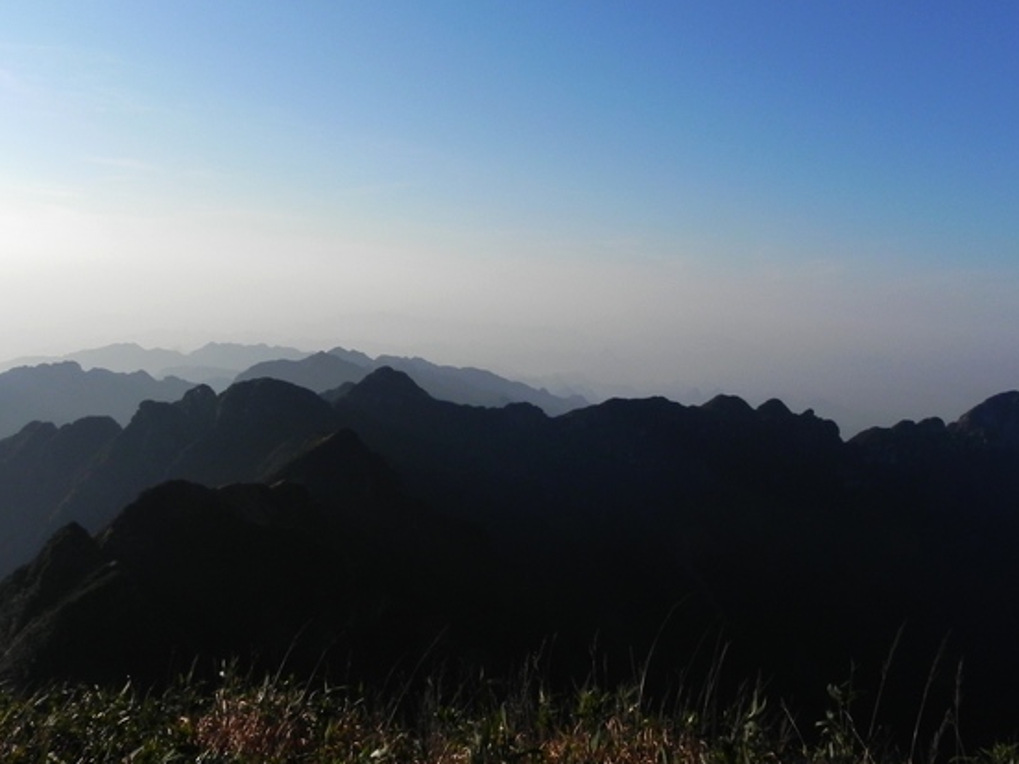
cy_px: 377
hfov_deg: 55.3
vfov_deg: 42.9
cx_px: 554
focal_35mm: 33
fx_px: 971
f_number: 8
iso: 160
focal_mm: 4.6
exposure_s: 1/634
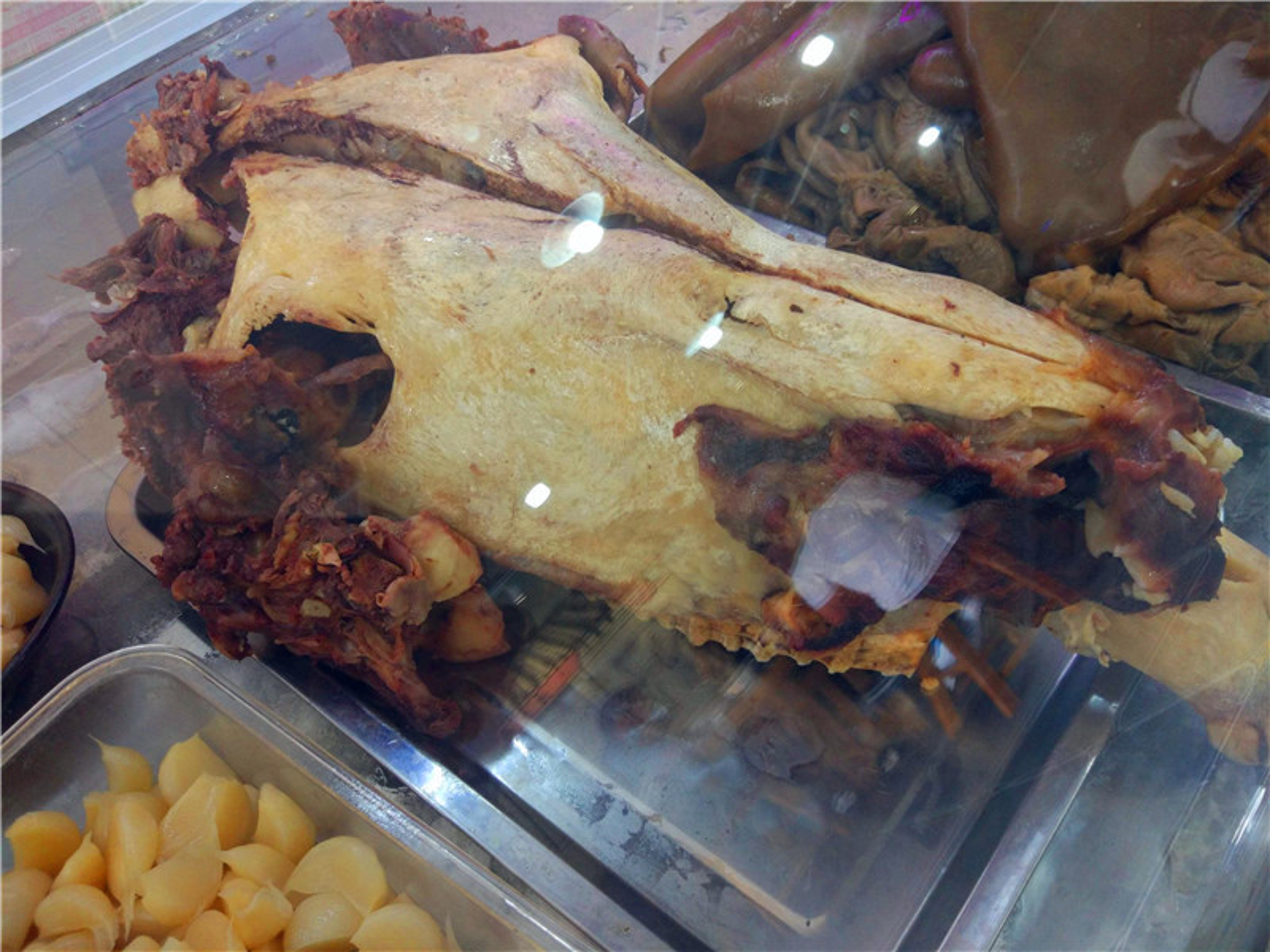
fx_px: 1027
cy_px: 476
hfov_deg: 63.4
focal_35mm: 28
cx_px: 635
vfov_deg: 49.7
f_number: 2
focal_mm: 4.26
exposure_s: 1/33
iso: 246
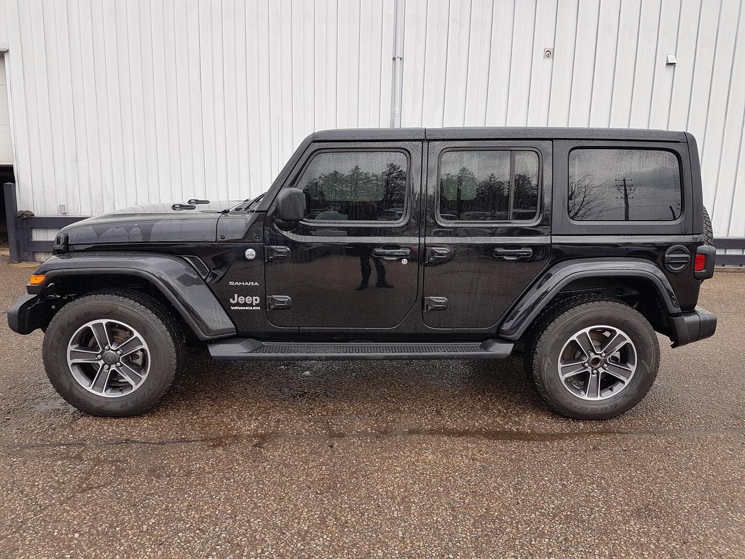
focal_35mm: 26
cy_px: 280
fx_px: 560
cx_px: 372
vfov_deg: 53.1
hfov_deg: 67.3
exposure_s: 1/646
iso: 40
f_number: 1.7
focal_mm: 4.2
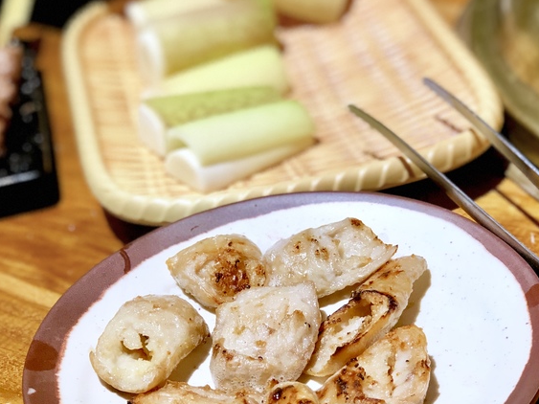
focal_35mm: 86
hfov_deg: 22.8
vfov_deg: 17.1
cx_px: 265
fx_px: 1339
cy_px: 299
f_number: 2.8
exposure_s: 1/60
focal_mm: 6.6
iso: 125
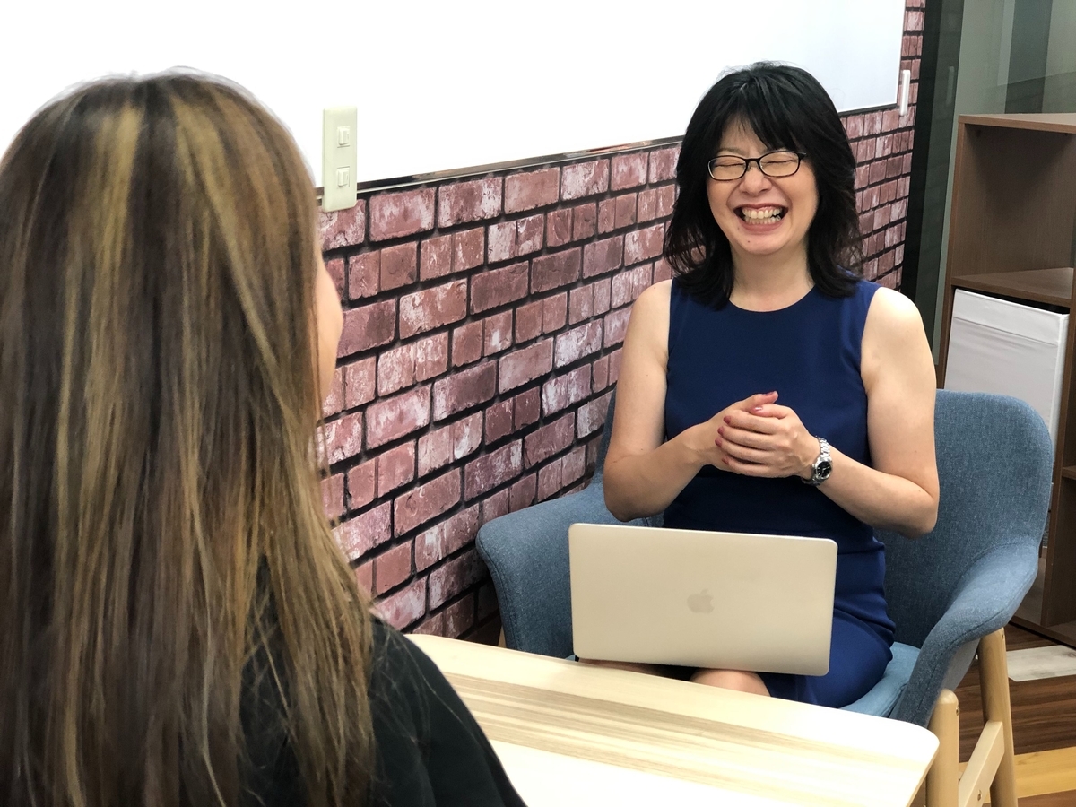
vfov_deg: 25.7
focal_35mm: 57
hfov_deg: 33.8
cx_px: 538
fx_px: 1772
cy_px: 404
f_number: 2.8
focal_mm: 6.6
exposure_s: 1/30
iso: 160
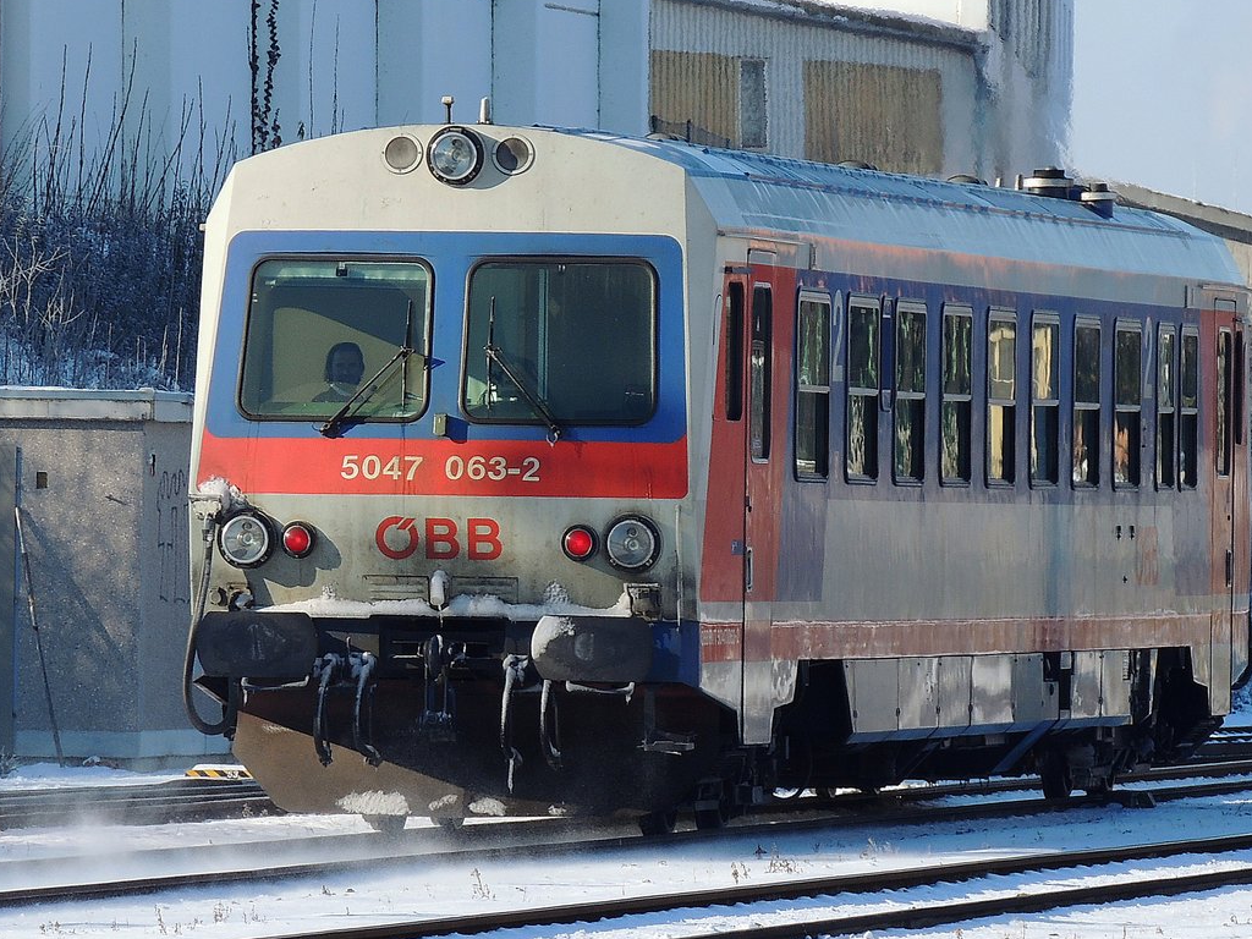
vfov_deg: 3.6
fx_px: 14829
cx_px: 565
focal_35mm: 410
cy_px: 474
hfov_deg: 4.8
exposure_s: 1/500
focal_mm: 62.4
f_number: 4.8
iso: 100
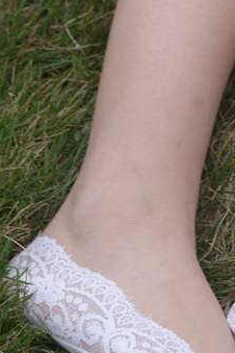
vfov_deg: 9.5
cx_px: 195
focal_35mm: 201
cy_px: -367
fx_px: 1968
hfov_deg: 6.8
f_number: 5
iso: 400
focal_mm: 35
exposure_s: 1/1000
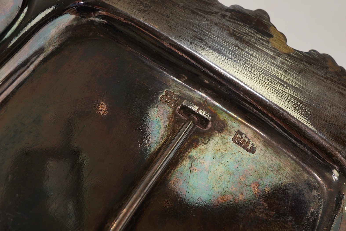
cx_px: 173
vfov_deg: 29.9
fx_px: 433
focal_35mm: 45
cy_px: 116
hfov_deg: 43.6
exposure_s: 1/125
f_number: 22
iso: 320
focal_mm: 30
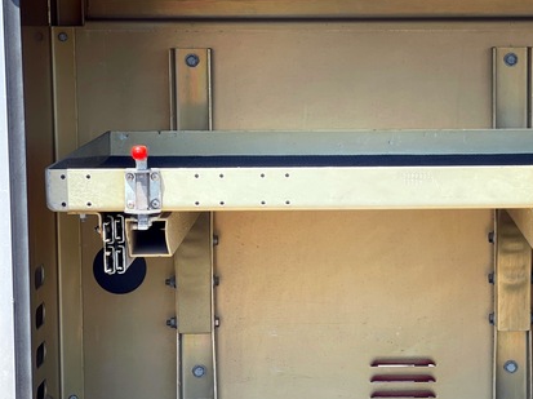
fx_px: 1861
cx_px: 430
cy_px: 249
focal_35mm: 121
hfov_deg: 16.2
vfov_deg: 12.2
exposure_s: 1/156
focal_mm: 7.5
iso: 25
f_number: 2.2
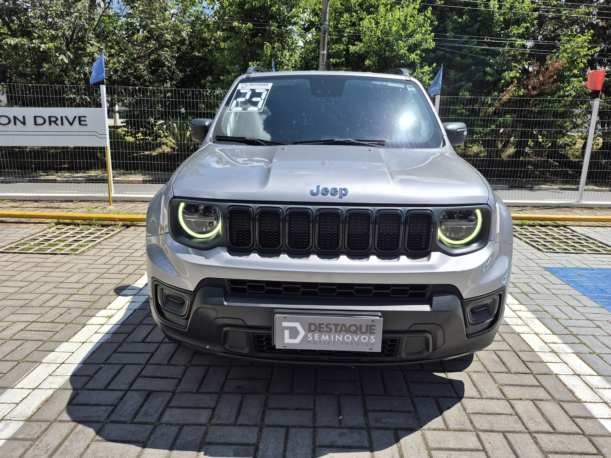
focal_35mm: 23
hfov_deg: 73.9
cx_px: 306
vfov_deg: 58.9
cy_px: 229
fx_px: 406
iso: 25
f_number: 1.8
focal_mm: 5.4
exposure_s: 1/1860
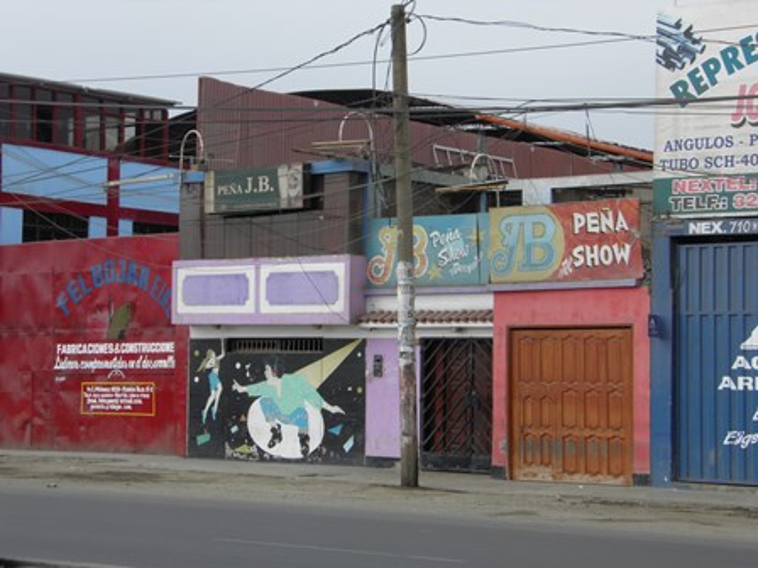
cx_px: 379
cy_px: 284
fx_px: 1839
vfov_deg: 17.6
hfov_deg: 23.3
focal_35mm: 84
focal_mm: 15.2
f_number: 5.6
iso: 50
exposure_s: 1/320
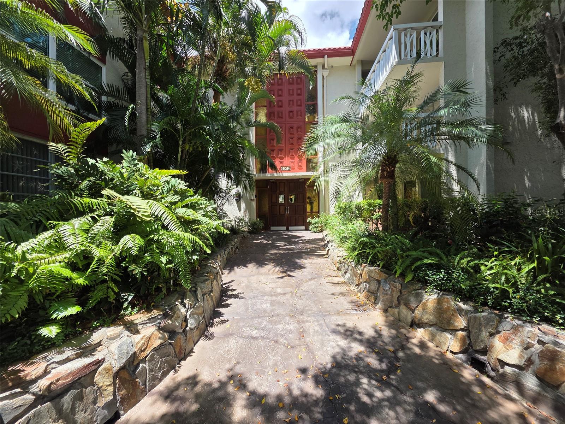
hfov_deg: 106.2
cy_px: 212
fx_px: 212
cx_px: 282
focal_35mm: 13
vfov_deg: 89.9
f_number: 1.9
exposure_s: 1/650
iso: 40
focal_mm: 2.2
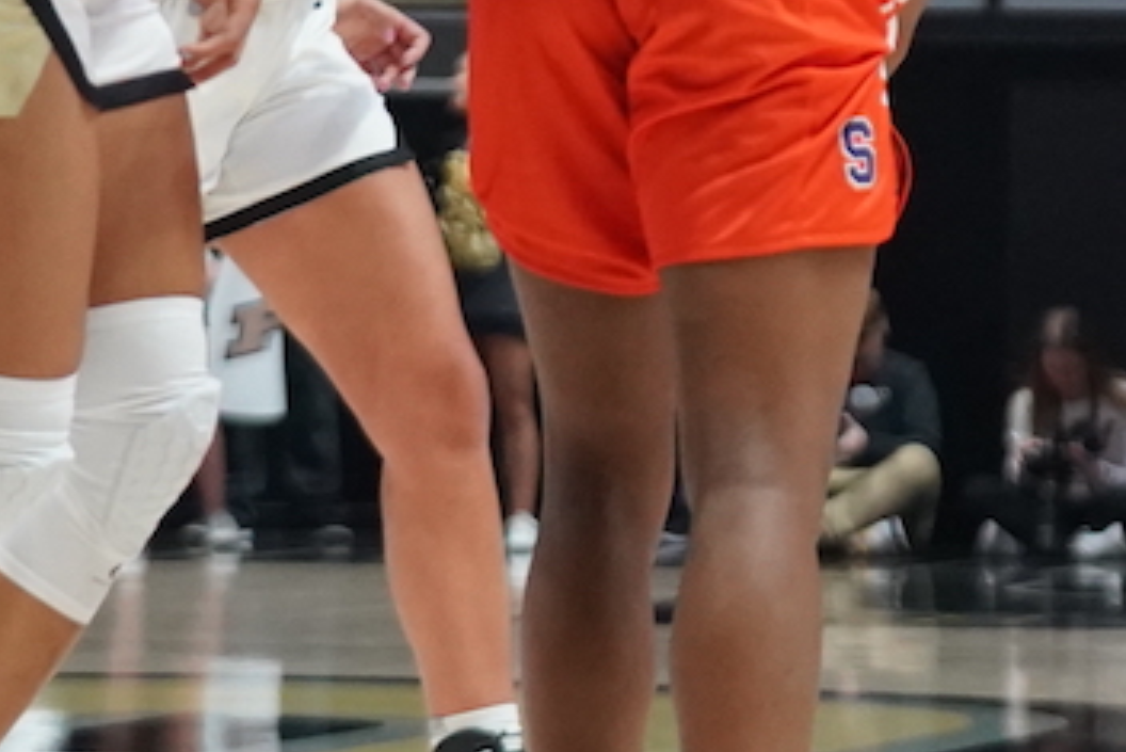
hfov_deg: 6.2
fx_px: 10357
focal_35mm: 331
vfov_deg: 4.2
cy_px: 189
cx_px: 1660
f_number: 3.5
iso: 5000
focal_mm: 74
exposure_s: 1/1250
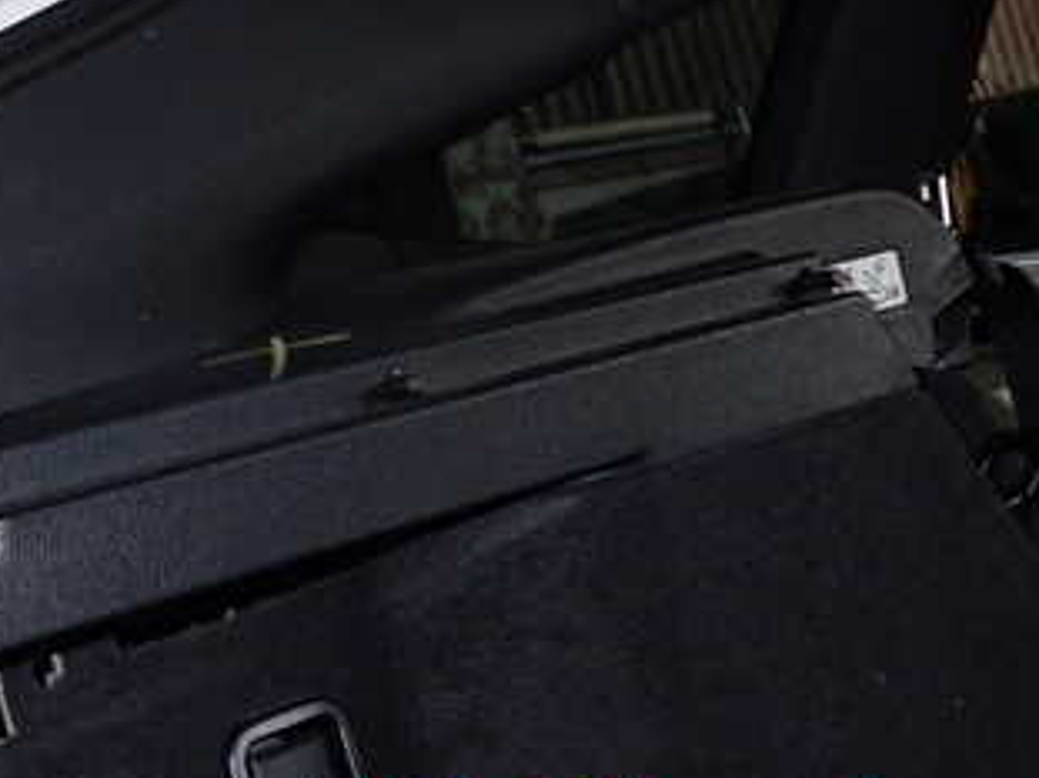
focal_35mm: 54
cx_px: 124
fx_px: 1620
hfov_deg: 33.8
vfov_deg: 26.3
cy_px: 110
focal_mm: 5.05
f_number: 6.3
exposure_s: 1/30
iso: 500
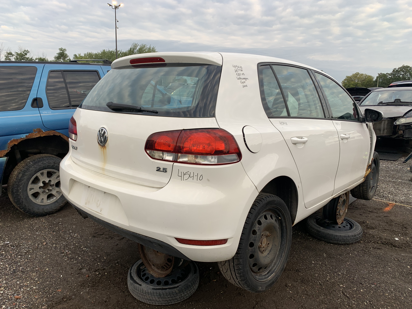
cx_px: 206
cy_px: 154
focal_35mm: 26
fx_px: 309
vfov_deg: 53.1
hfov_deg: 67.3
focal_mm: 4.25
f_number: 1.8
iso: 25
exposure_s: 1/153
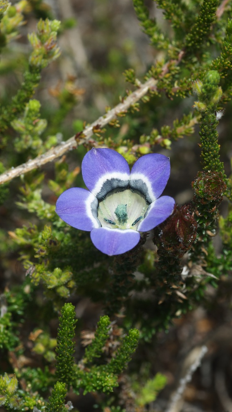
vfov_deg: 15.1
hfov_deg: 8.5
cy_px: 206
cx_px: 127
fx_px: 1553
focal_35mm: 142
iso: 200
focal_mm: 90
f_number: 14
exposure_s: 1/160
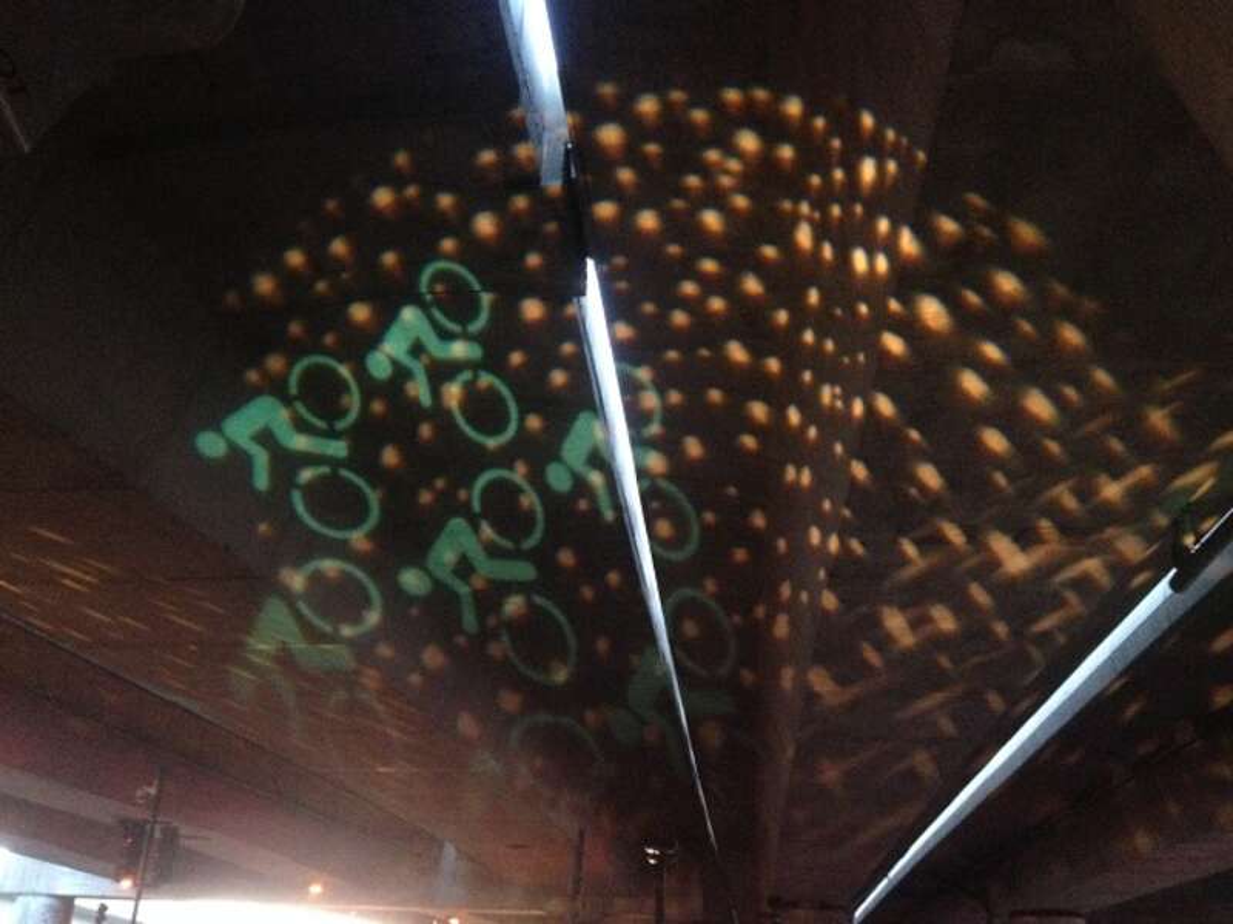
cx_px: 616
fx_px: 1247
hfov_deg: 52.6
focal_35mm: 35
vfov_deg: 40.7
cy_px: 462
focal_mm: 4.28
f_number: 2.4
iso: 400
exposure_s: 1/16
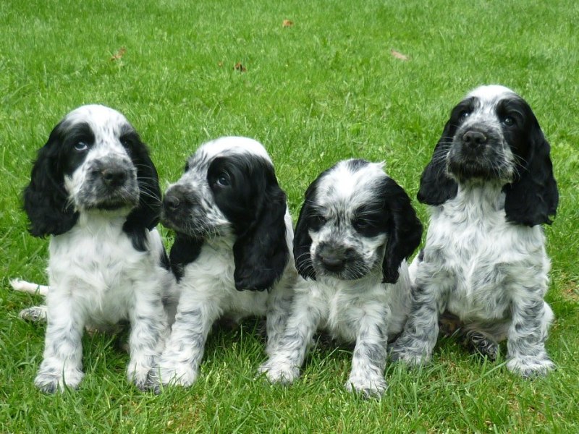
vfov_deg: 45.4
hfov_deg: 58.4
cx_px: 290
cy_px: 217
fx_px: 519
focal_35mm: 31
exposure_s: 1/400
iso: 80
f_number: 2.8
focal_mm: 5.5
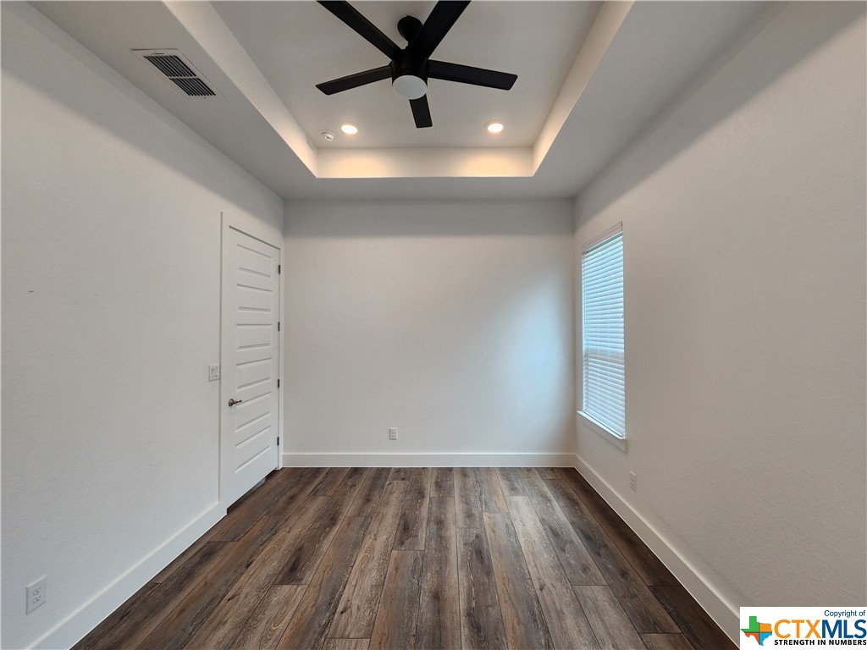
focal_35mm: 13
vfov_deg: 89.9
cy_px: 325
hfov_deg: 106.2
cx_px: 434
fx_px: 326
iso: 100
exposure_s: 1/60
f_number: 2.2
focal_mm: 2.2
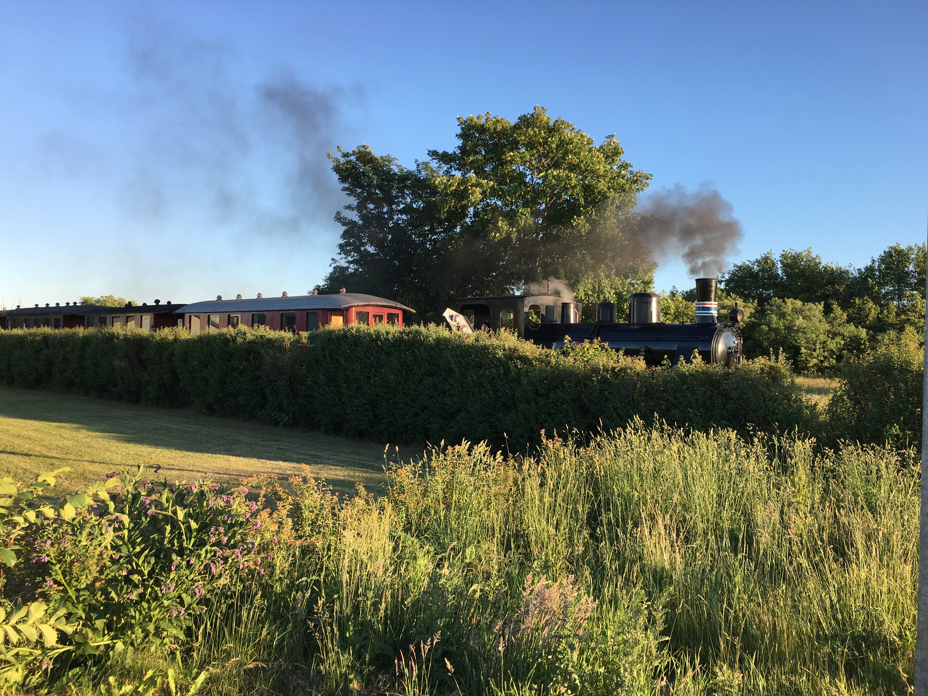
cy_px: 348
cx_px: 464
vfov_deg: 48.2
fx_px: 777
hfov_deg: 61.7
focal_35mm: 29
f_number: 2.2
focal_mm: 4.15
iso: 25
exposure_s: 1/390
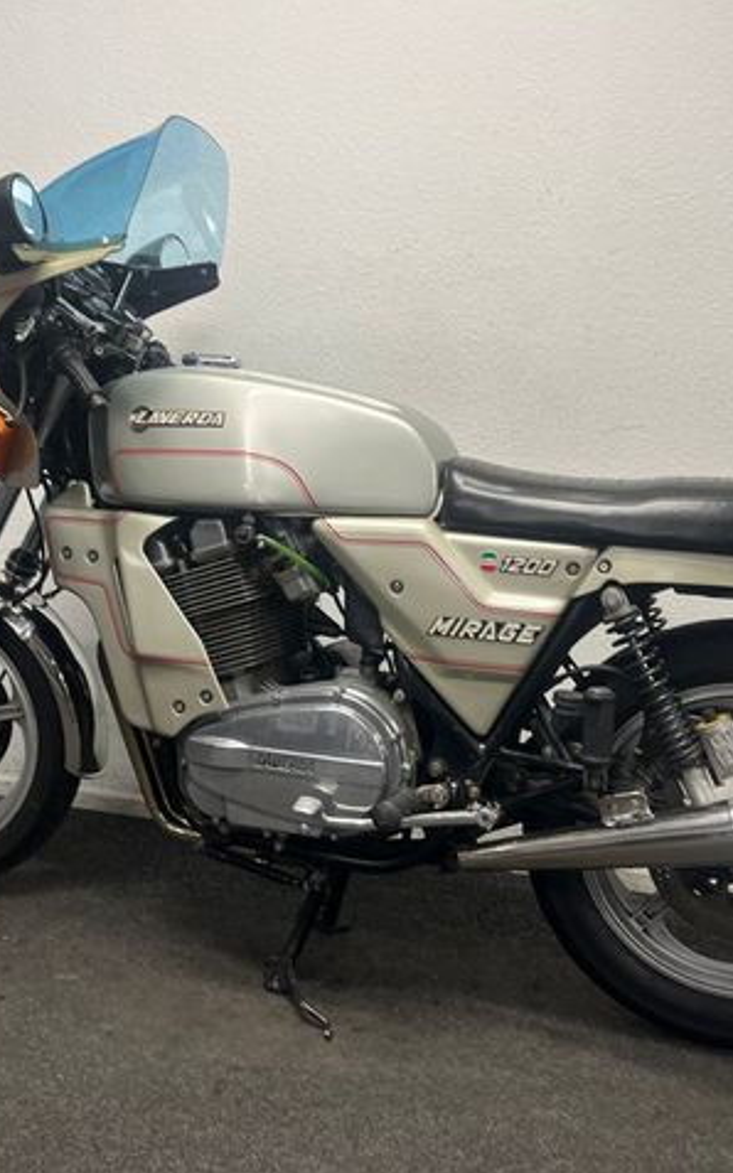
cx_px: 359
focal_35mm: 37
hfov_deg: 34.4
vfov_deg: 52.8
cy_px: 585
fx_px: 1183
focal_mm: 5.1
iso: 125
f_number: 1.6
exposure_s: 1/100
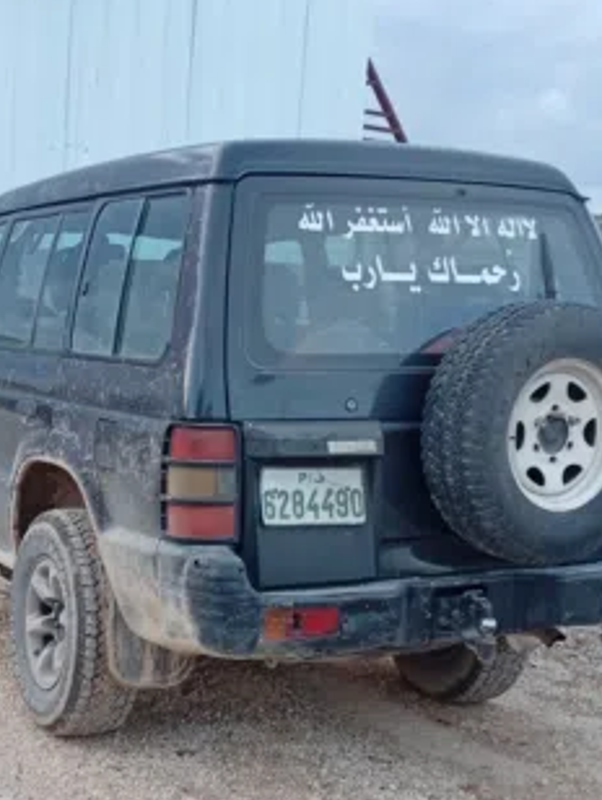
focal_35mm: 62
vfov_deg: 31.1
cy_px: 470
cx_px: 249
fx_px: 1434
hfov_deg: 23.7
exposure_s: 1/50
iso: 95
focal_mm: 3.98
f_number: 1.8
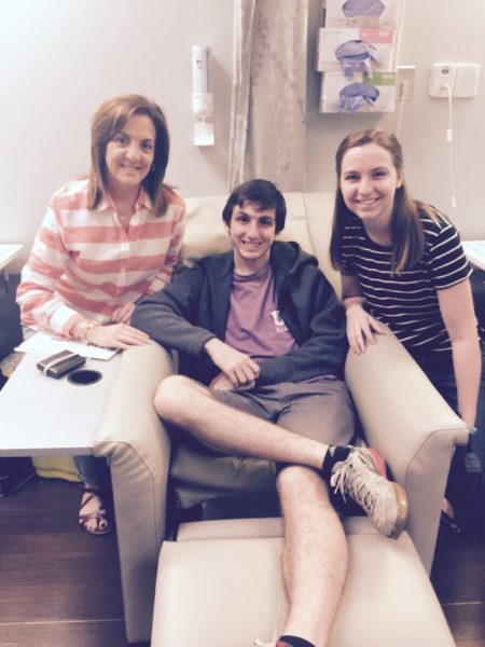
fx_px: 542
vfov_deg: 61.7
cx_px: 242
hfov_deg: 48.2
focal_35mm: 29
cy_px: 324
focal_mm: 4.15
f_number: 2.2
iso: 64
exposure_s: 1/15
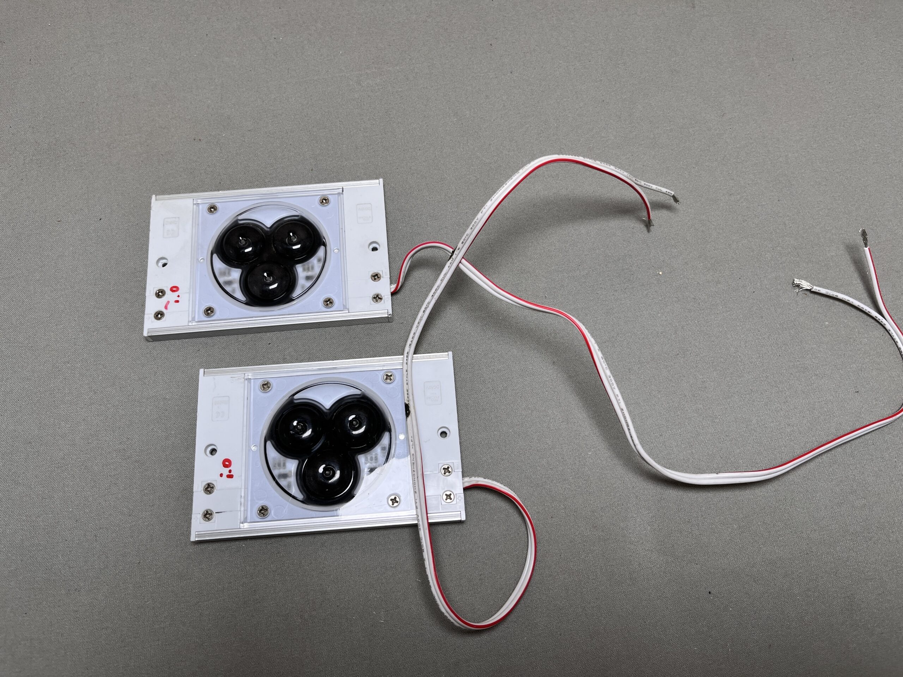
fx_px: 678
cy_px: 338
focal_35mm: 26
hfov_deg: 67.3
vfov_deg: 53.1
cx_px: 452
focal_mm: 5.1
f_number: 1.6
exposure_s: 1/145
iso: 32
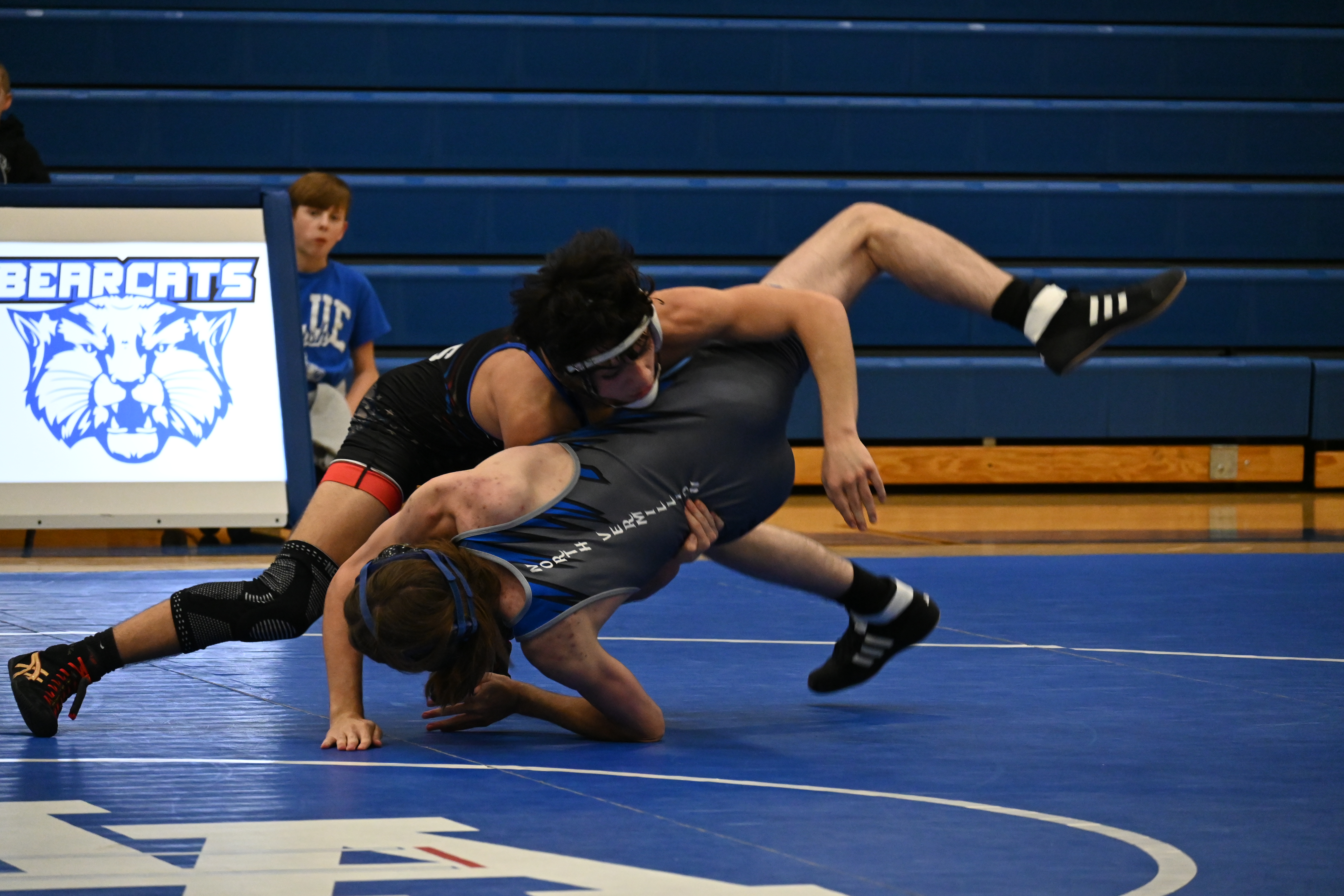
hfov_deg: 11.4
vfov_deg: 7.6
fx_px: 6719
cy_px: 448
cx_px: 672
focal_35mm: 180
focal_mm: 120
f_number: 5.3
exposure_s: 1/500
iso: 4000
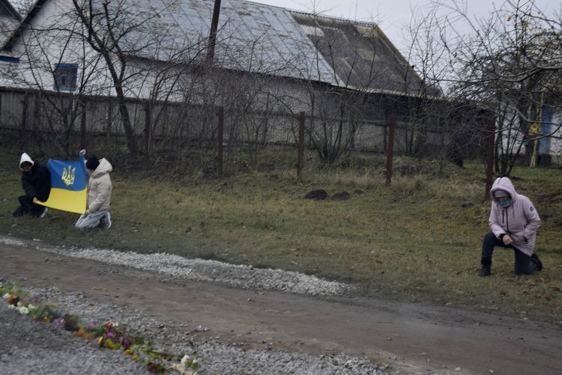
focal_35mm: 82
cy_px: 188
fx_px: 1289
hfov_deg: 24.6
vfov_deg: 16.6
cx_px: 281
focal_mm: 55
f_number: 5.6
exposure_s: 1/400
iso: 400
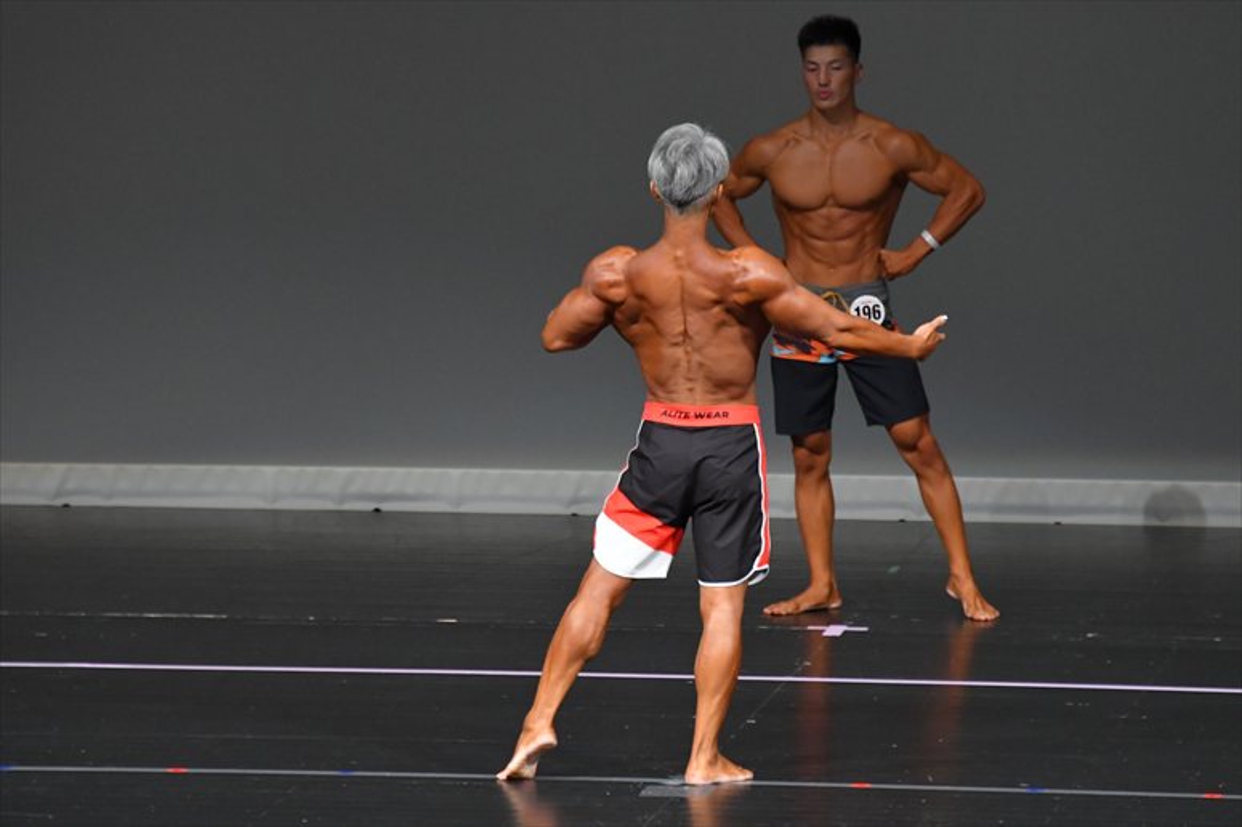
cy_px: 414
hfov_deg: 6.5
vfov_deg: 4.4
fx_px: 10862
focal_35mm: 315
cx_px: 621
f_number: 5.6
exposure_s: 1/400
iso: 4000
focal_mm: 210
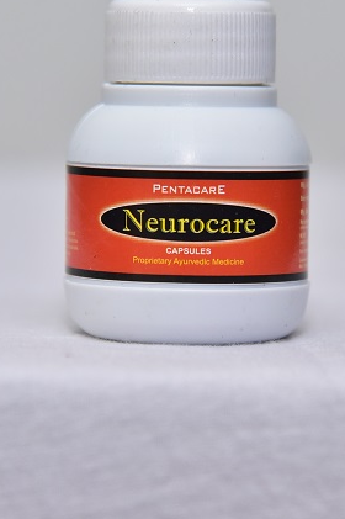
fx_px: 2160
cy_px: 208
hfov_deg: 9.1
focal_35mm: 150
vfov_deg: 13.7
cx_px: 181
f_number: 5
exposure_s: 1/160
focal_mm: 120
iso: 1600
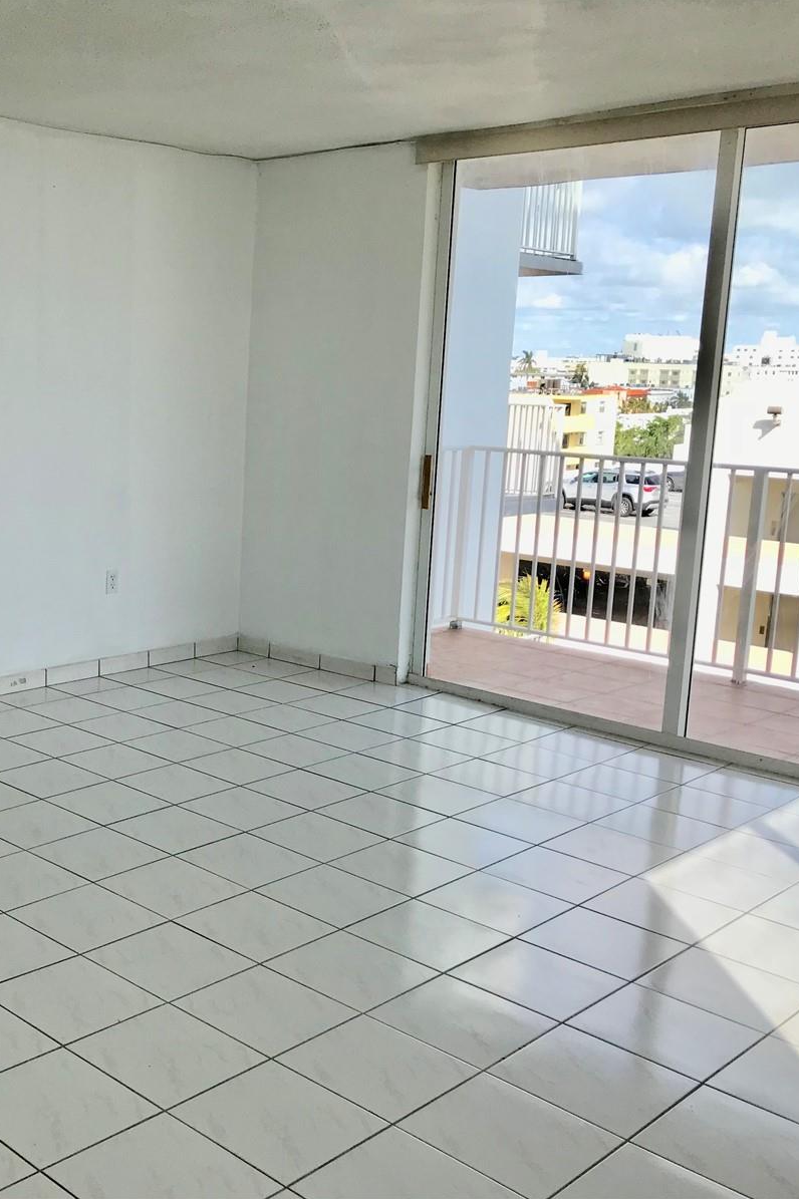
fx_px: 1299
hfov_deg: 32.7
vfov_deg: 49.6
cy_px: 598
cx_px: 105
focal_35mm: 39
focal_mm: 3.99
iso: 20
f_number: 1.8
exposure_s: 1/1030
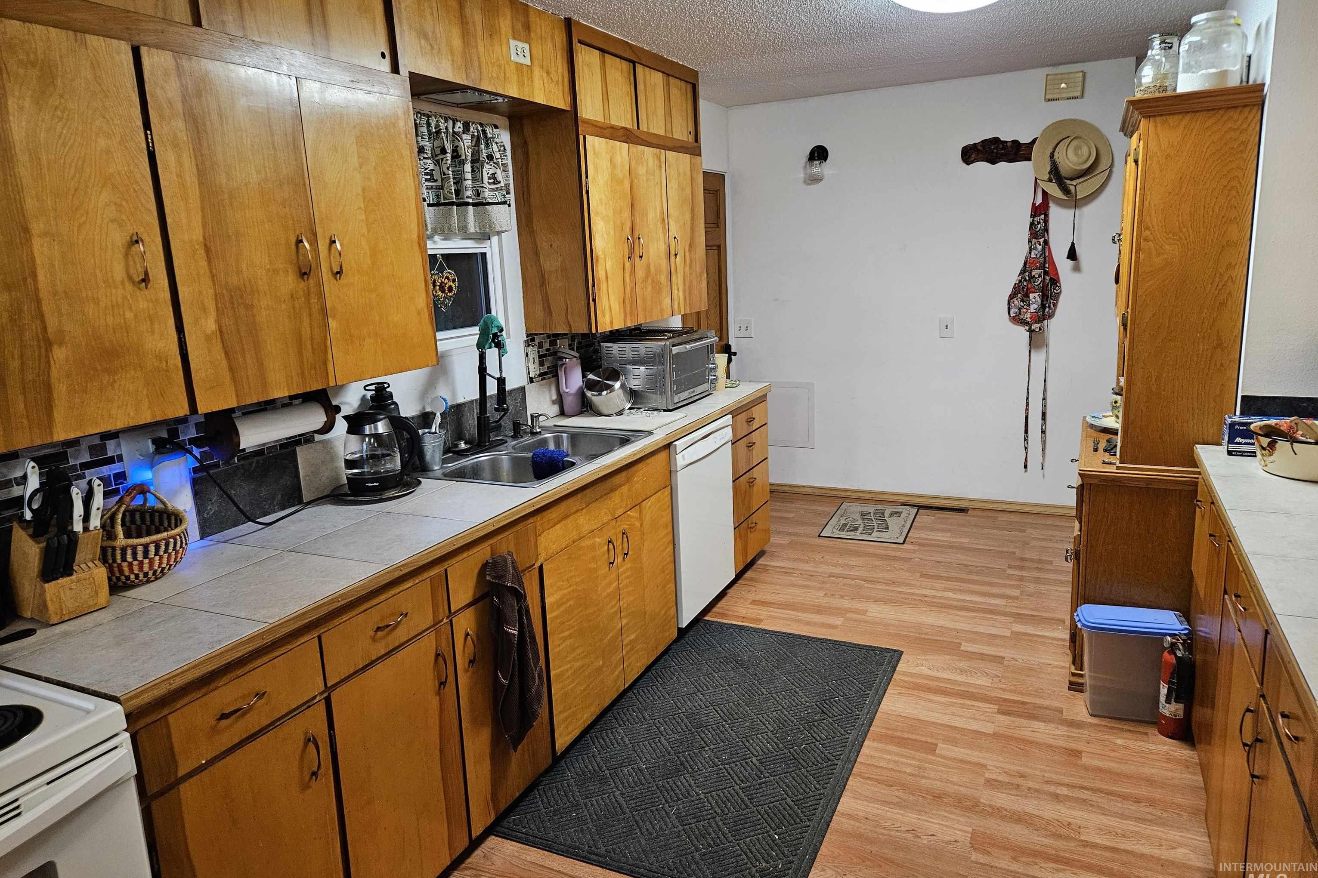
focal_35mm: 24
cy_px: 416
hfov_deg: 73.7
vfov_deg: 53.1
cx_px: 658
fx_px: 879
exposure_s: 1/60
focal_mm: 5.4
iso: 640
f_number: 1.8
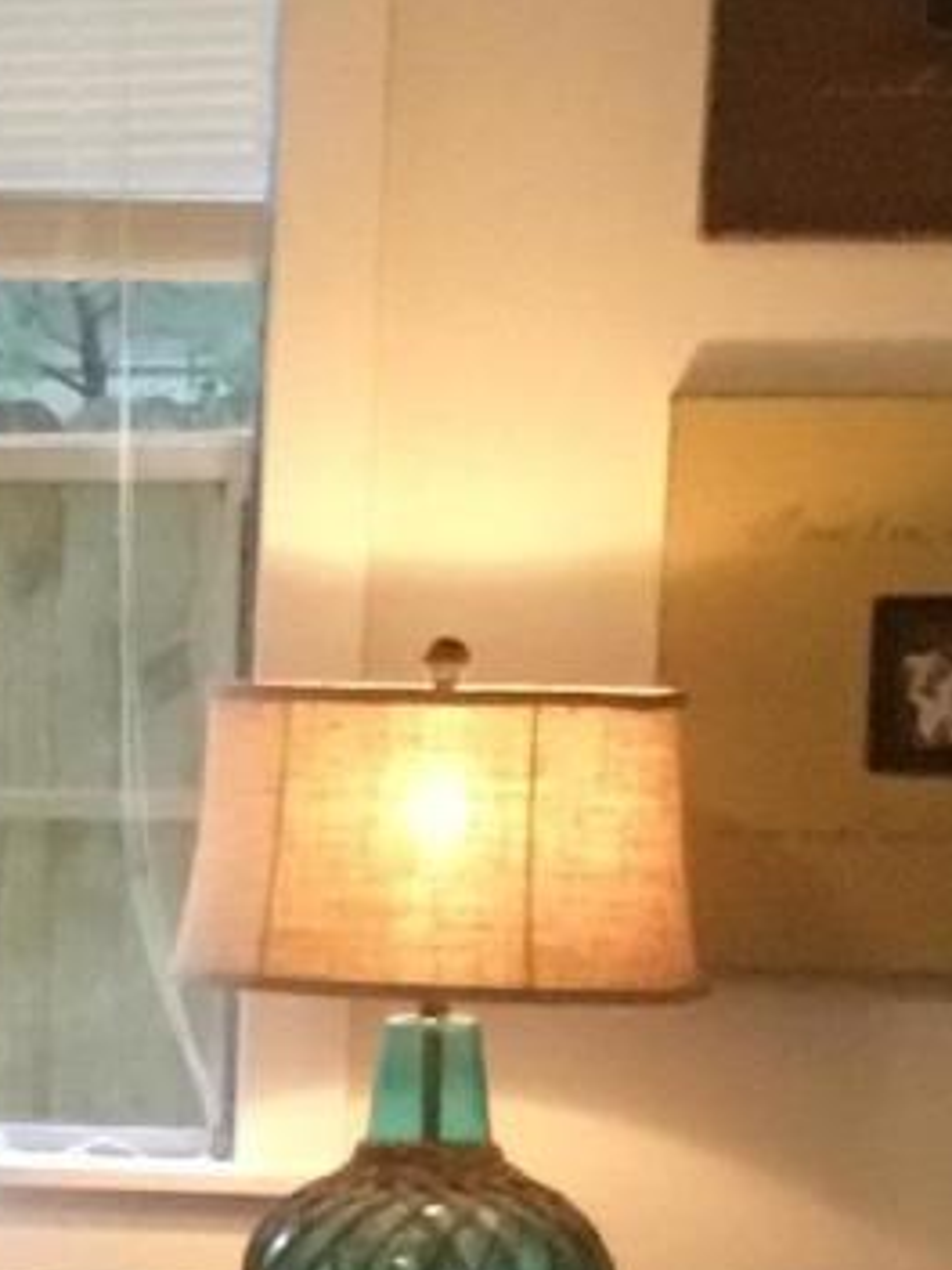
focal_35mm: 176
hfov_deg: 7.8
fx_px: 6454
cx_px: -1446
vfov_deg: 11.1
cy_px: 1234
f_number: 2.4
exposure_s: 1/24
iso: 250
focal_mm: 3.3
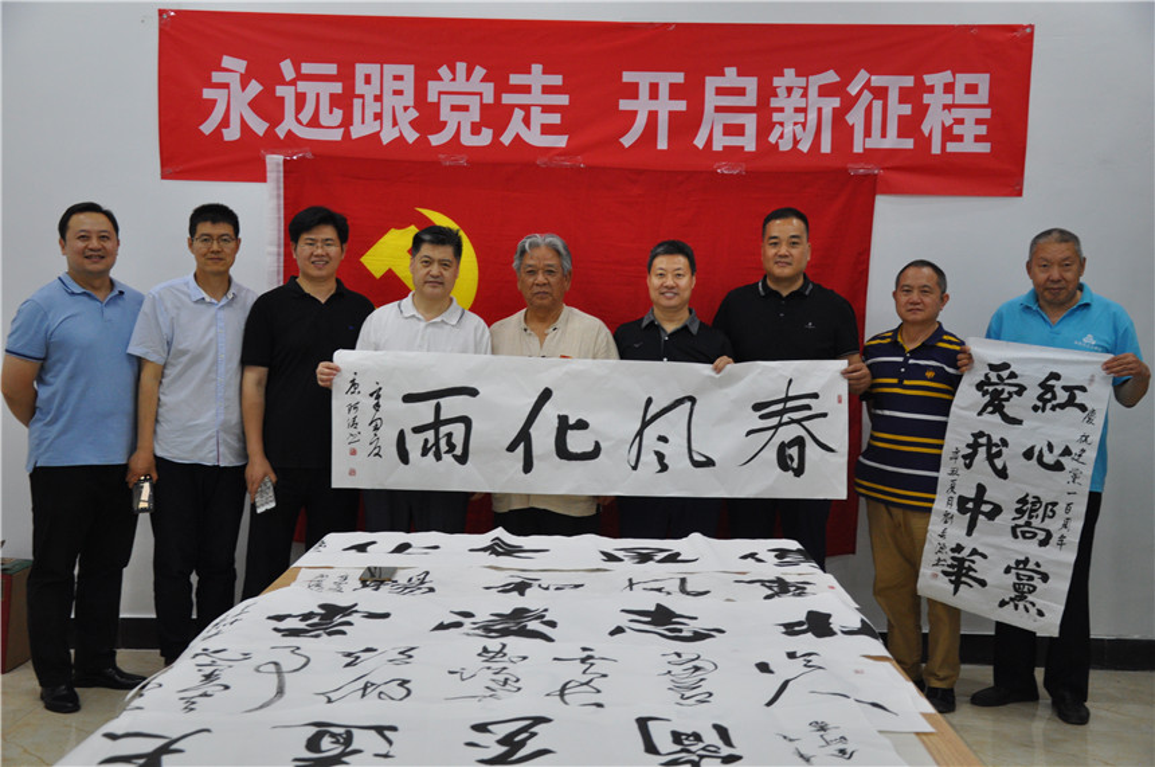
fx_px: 1442
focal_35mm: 45
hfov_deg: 43.7
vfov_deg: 29.8
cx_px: 578
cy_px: 384
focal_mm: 30
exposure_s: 1/60
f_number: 4.2
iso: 720
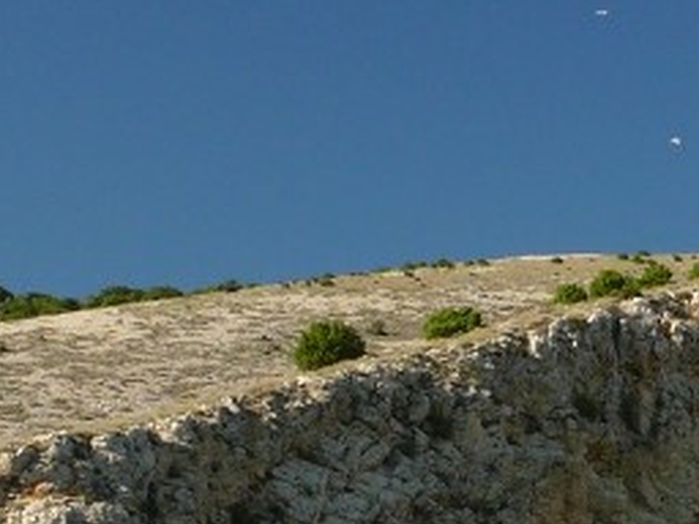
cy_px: 796
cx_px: 1297
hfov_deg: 11.0
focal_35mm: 166
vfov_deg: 8.7
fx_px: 3352
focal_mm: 7.4
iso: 100
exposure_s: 1/200
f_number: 4.5
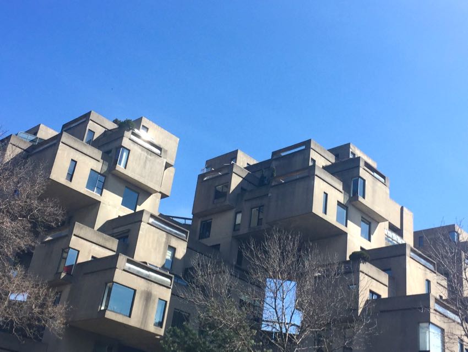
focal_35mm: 29
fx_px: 392
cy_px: 176
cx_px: 234
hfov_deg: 61.6
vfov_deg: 48.2
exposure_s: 1/1582
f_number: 2.2
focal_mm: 4.15
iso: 32
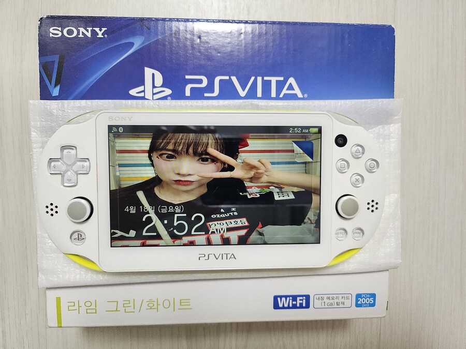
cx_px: 233
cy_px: 174
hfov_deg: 71.6
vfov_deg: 56.8
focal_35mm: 24
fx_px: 323
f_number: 1.8
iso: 500
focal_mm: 5
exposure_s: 1/120
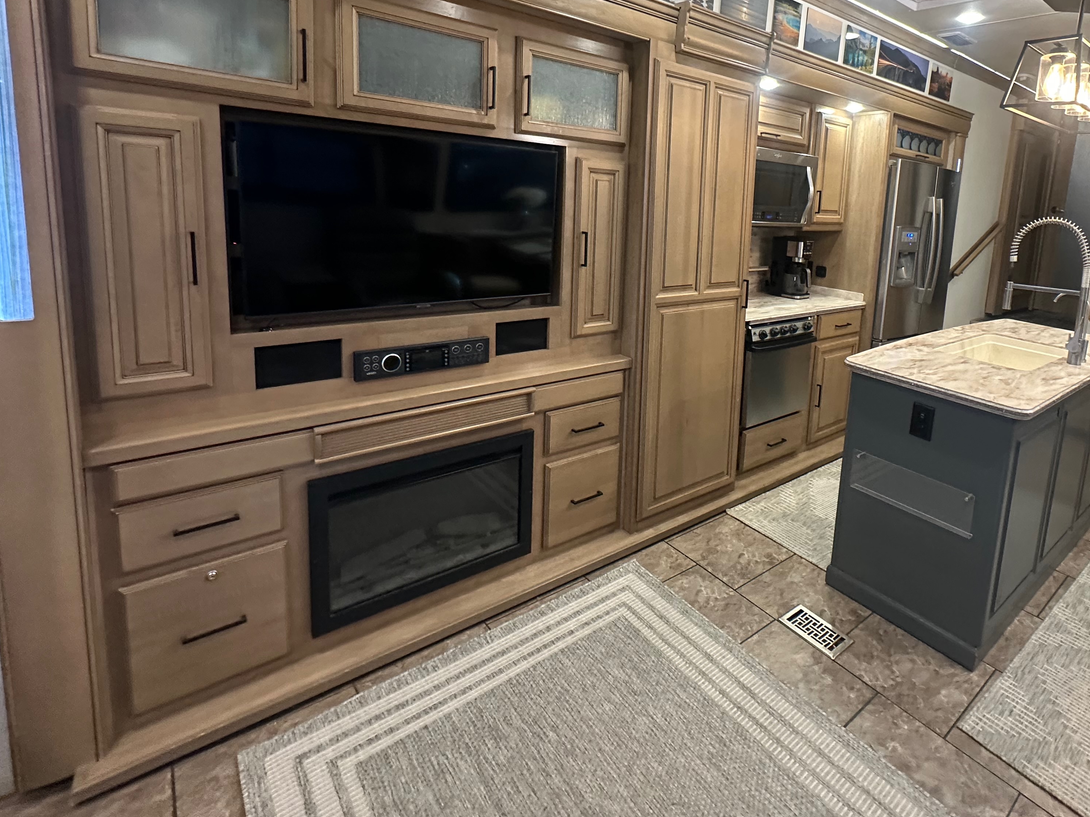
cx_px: 685
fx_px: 598
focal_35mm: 19
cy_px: 279
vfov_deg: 67.0
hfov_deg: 83.0
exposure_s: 1/60
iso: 500
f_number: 2.2
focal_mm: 2.22
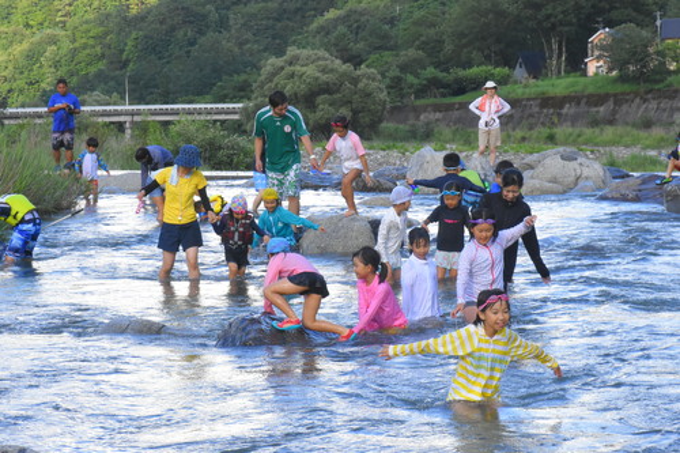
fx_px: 2407
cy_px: 226
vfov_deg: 10.7
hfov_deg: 16.1
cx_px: 340
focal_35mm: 128
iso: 1600
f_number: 13
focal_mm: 85
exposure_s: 1/320
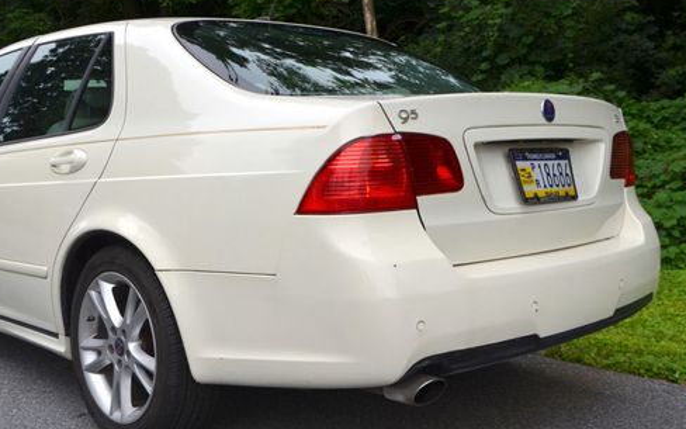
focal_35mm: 48
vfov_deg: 26.8
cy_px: 187
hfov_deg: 41.7
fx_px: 897
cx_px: 292
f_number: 8
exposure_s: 1/250
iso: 140
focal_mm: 24
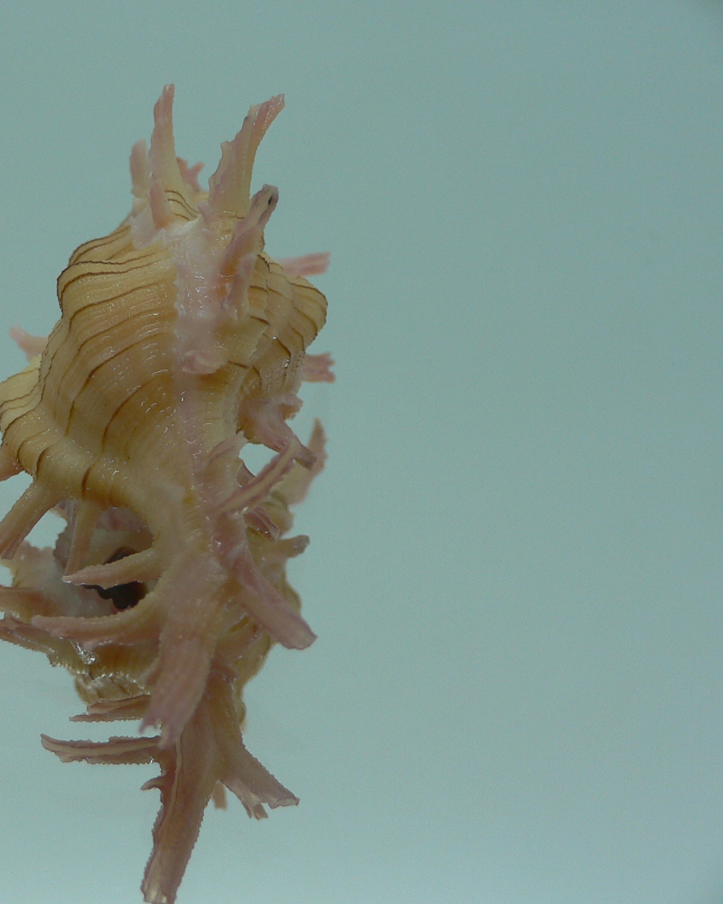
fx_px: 1230
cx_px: 173
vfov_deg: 40.3
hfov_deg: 32.1
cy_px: 449
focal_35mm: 46
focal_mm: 4.6
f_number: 2.8
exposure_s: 1/60
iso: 80
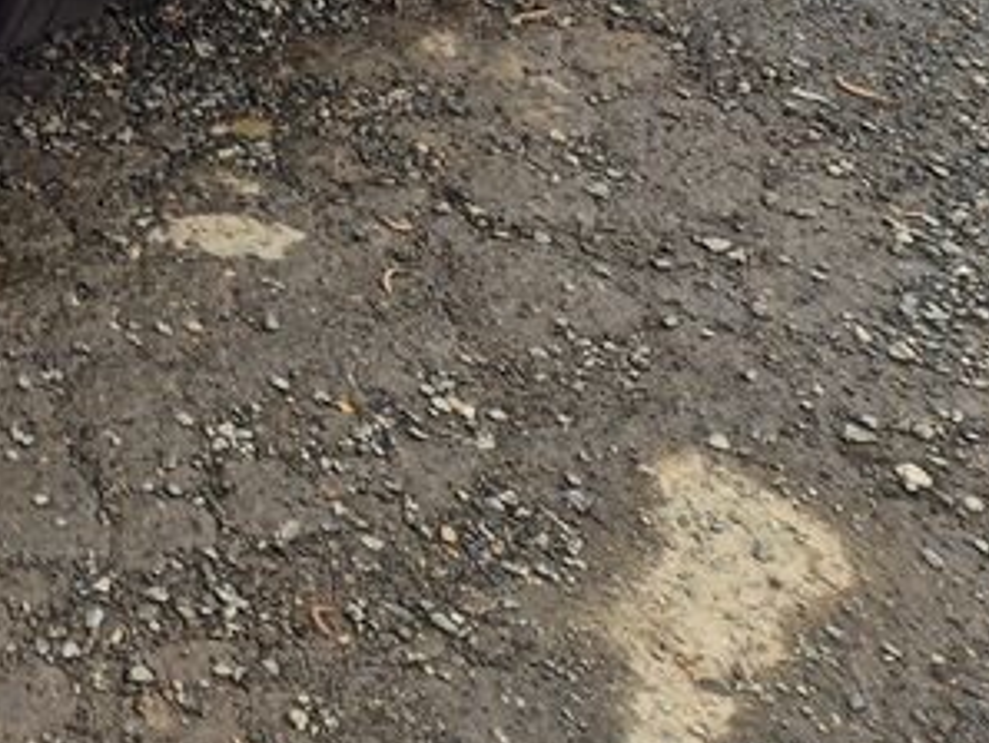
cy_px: -435
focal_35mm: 79
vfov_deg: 16.7
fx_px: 2259
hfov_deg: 20.5
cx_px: -561
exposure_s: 1/498
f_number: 1.8
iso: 25
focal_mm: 5.4
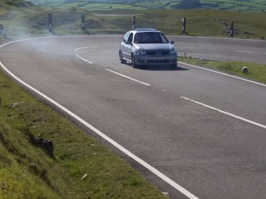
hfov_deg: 18.9
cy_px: 52
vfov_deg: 14.2
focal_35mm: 104
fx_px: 799
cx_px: 148
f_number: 6.7
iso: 80
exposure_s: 1/463
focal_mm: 11.6
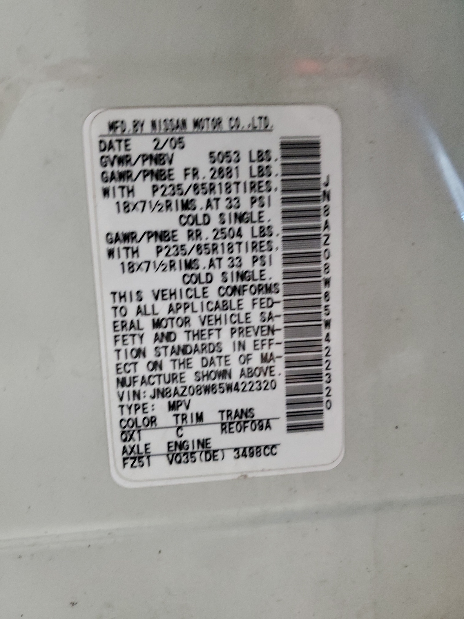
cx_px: 232
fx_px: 465
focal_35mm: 26
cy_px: 310
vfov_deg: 67.3
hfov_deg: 53.1
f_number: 1.5
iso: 332
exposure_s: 1/40
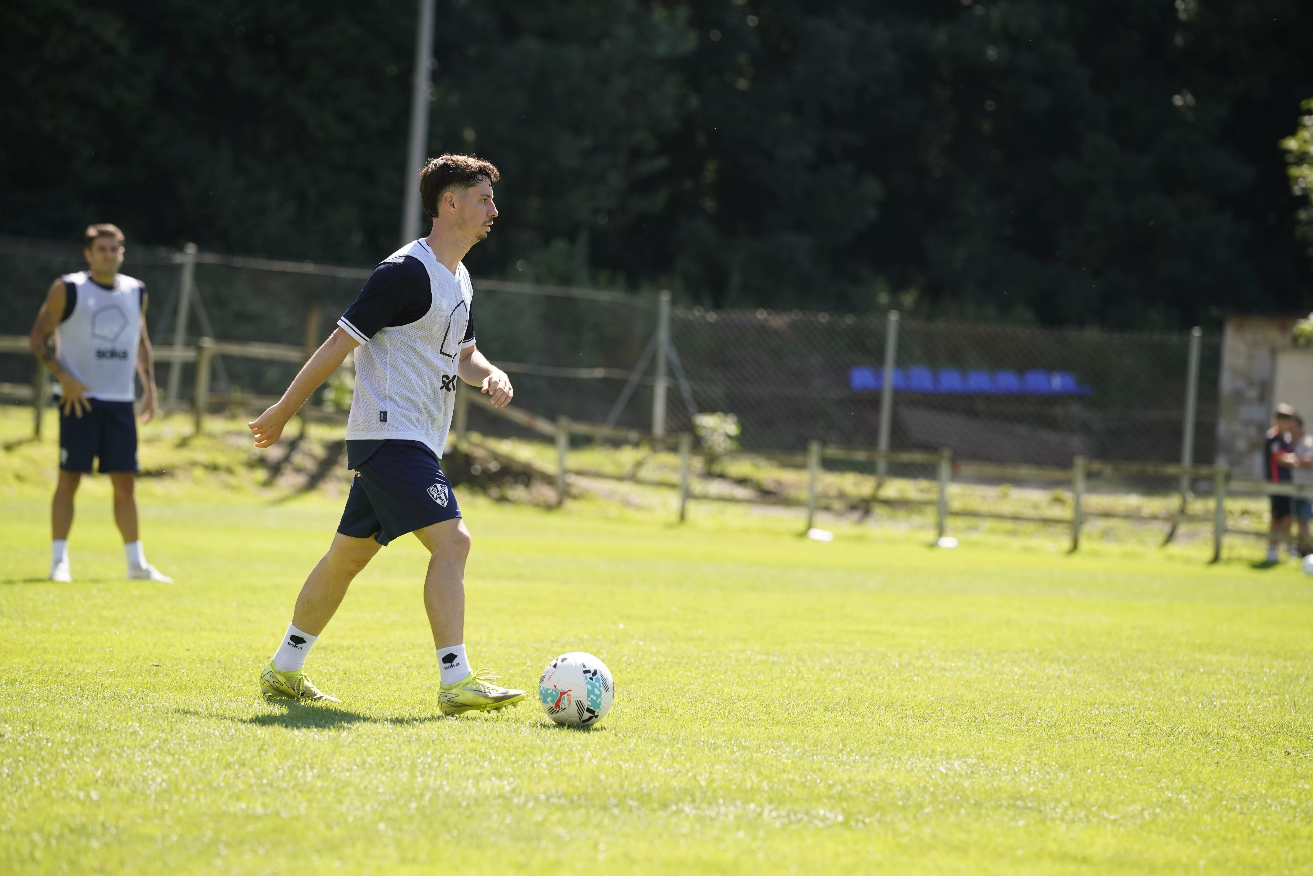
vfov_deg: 7.8
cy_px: 438
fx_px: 6445
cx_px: 656
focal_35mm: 177
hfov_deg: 11.6
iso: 400
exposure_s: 1/1250
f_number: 4
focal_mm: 176.7
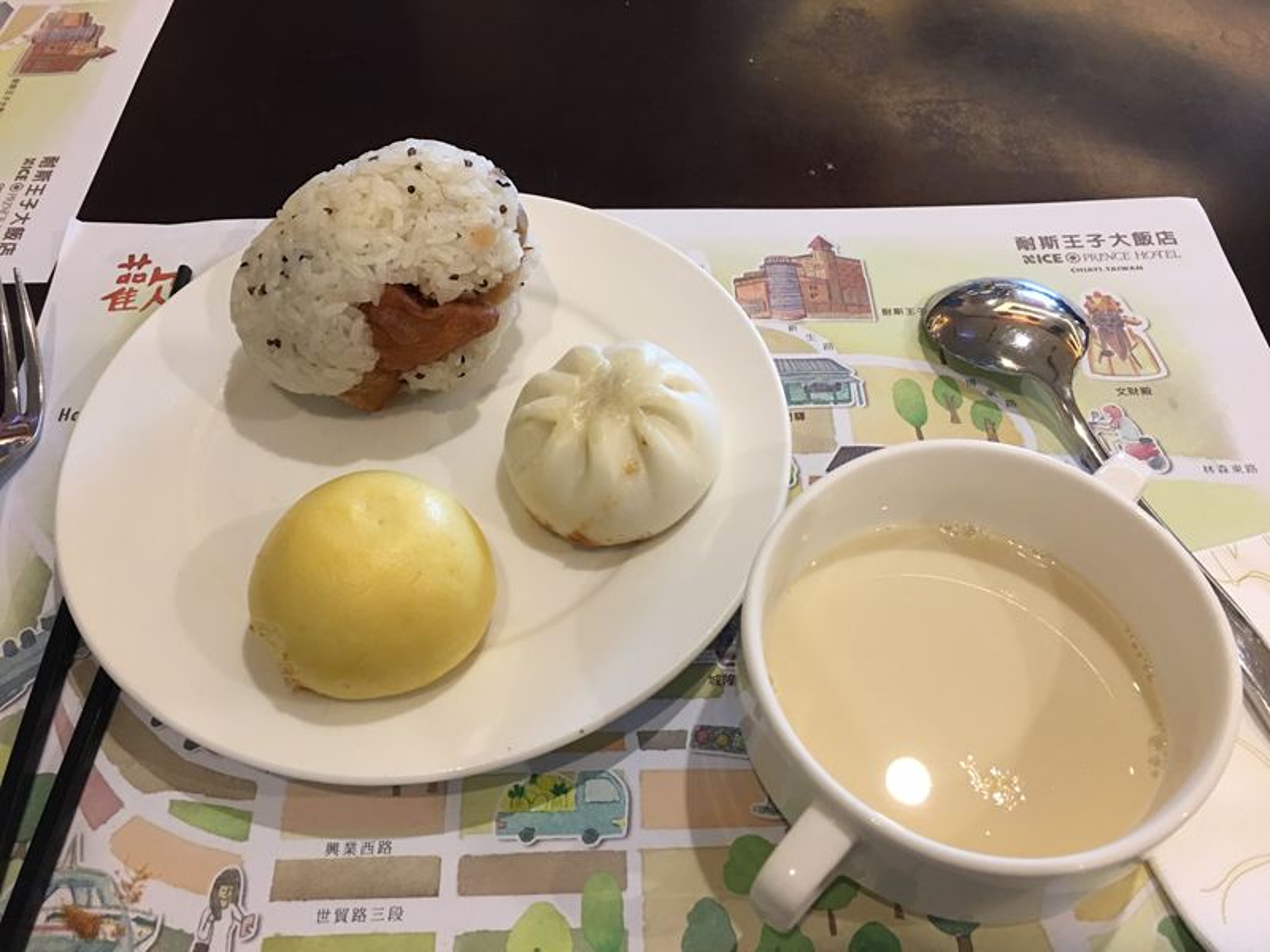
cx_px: 635
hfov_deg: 61.7
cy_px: 476
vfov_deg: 48.2
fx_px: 1064
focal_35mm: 29
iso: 80
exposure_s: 1/15
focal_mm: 4.15
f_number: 2.2
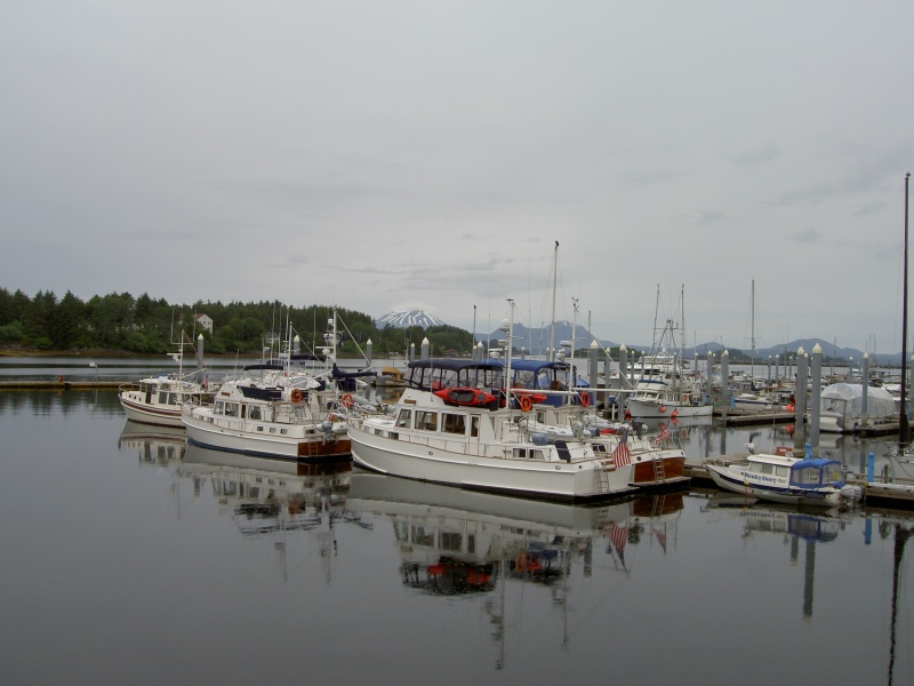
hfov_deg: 47.9
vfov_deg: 36.8
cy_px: 343
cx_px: 457
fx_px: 1030
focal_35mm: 39
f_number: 4.7
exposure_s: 1/125
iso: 50
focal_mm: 8
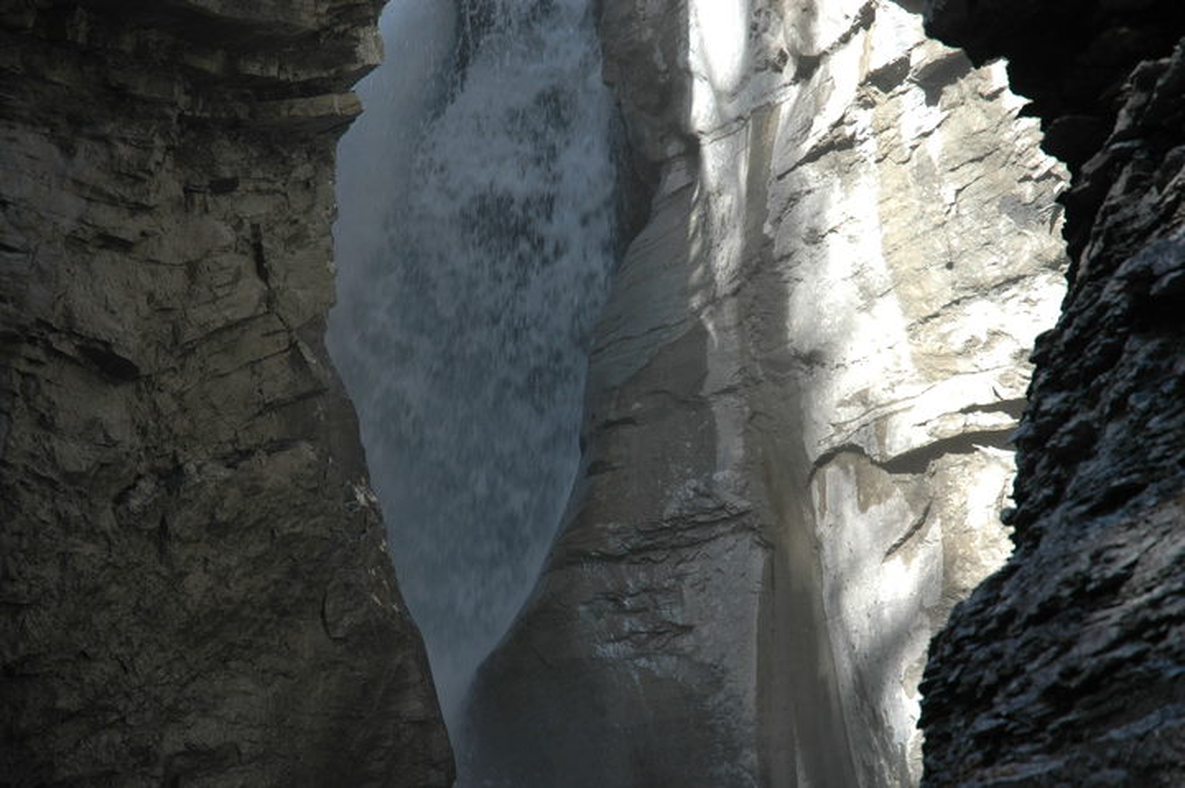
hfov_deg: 19.5
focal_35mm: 105
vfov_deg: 13.0
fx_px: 3454
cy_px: 394
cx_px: 592
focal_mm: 70
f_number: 5.6
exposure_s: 1/125
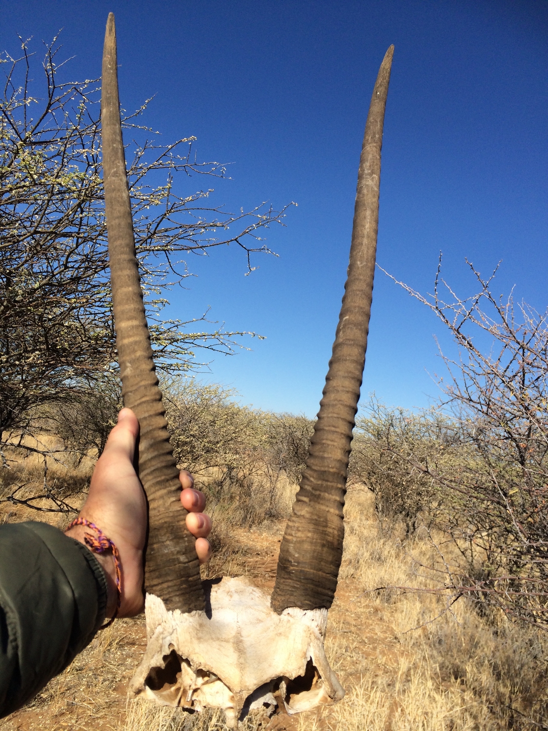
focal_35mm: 29
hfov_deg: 48.2
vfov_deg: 61.7
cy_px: 366
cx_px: 274
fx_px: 612
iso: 32
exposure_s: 1/2564
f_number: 2.2
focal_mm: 4.15
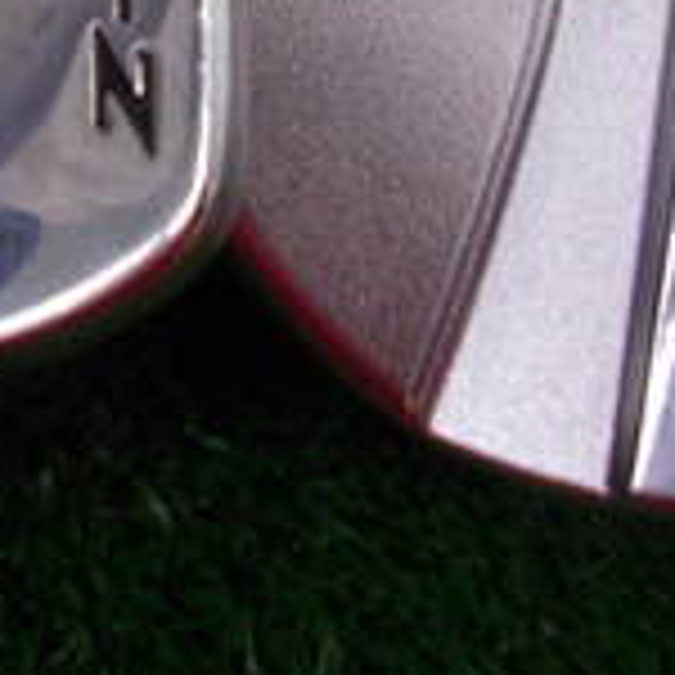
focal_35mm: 98
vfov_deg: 16.1
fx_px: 2162
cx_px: -176
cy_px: -378
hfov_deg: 16.8
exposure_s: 1/40
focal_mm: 4.6
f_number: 3.2
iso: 80
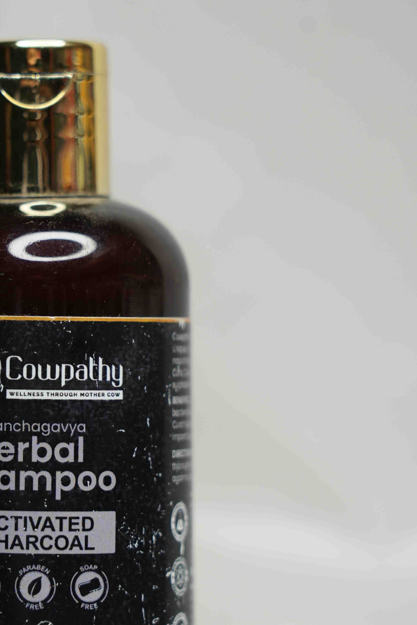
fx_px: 3144
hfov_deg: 7.6
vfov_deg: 11.4
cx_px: 56
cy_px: 312
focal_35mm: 181
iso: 250
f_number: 5.6
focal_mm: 103
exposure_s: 1/60
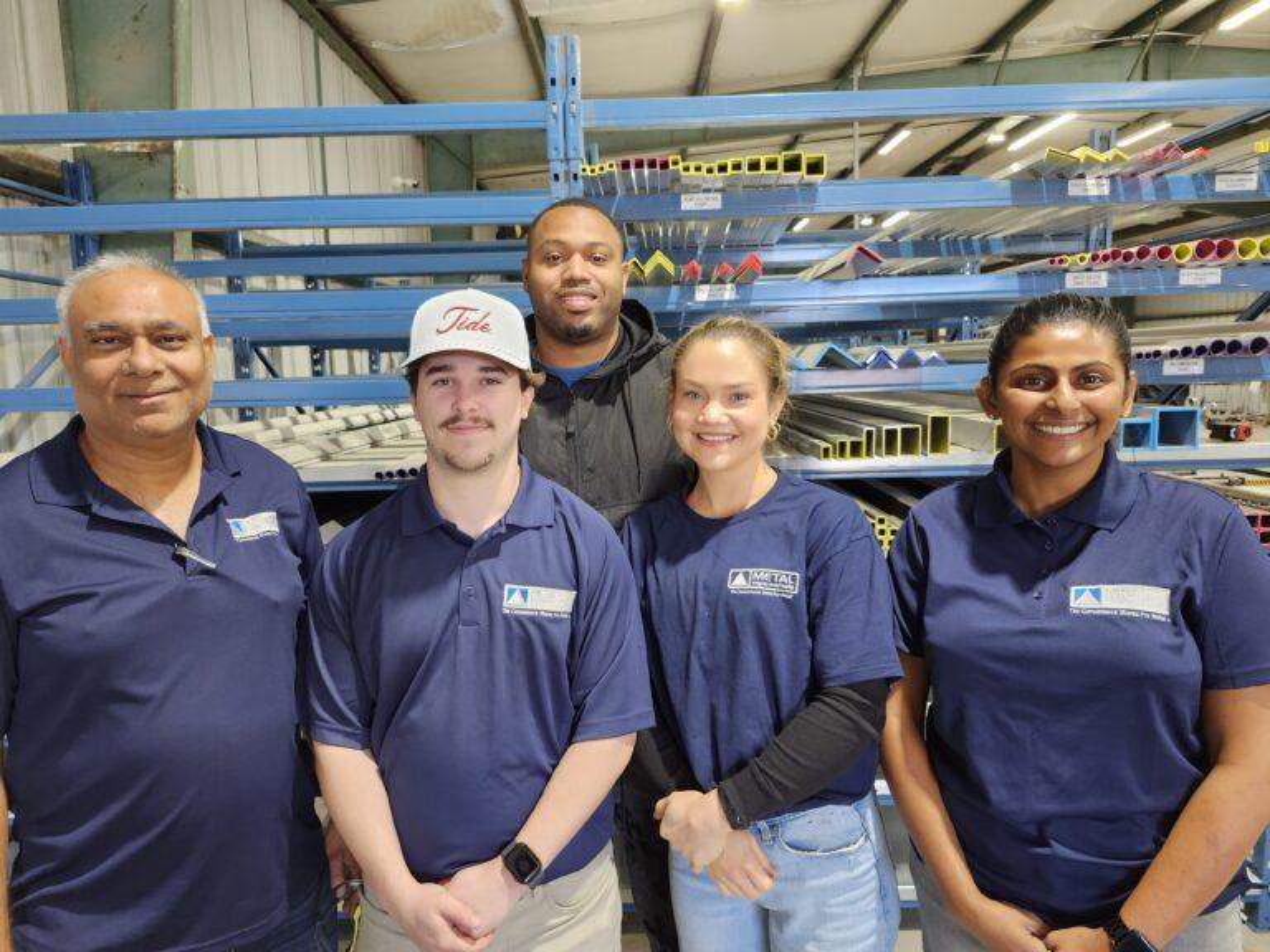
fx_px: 844
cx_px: 635
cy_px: 476
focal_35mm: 23
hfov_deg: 73.9
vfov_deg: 58.9
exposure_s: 1/120
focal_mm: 5.54
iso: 320
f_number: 1.8
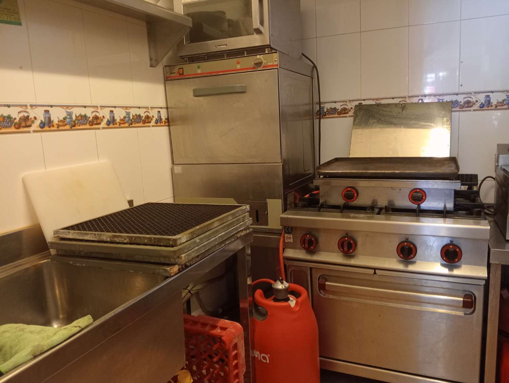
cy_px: 192
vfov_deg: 49.8
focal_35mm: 28
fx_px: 412
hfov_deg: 63.4
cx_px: 254
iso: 826
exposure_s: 1/25
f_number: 1.8
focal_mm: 3.98
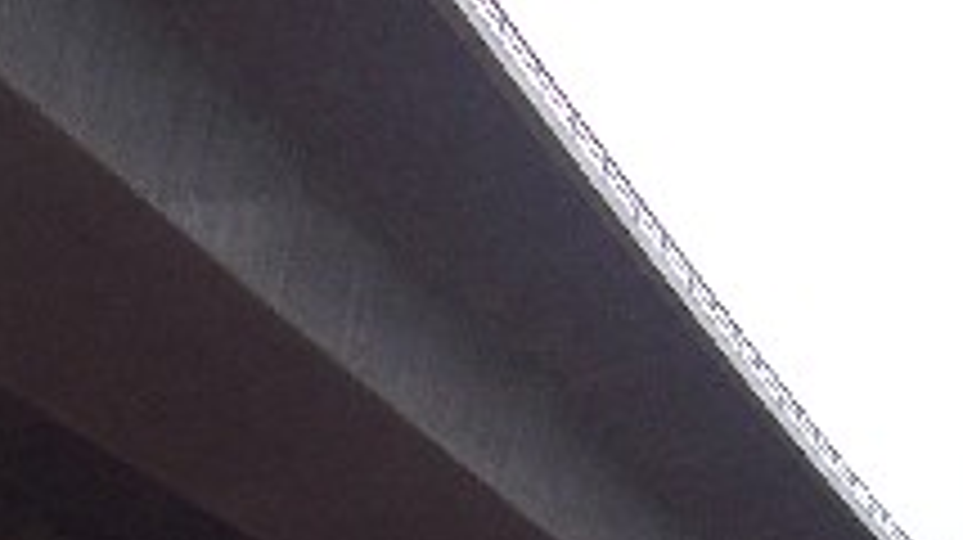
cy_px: 518
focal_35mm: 98
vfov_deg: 12.2
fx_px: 2501
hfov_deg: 21.4
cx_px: 122
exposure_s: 1/60
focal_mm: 5.6
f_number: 2.7
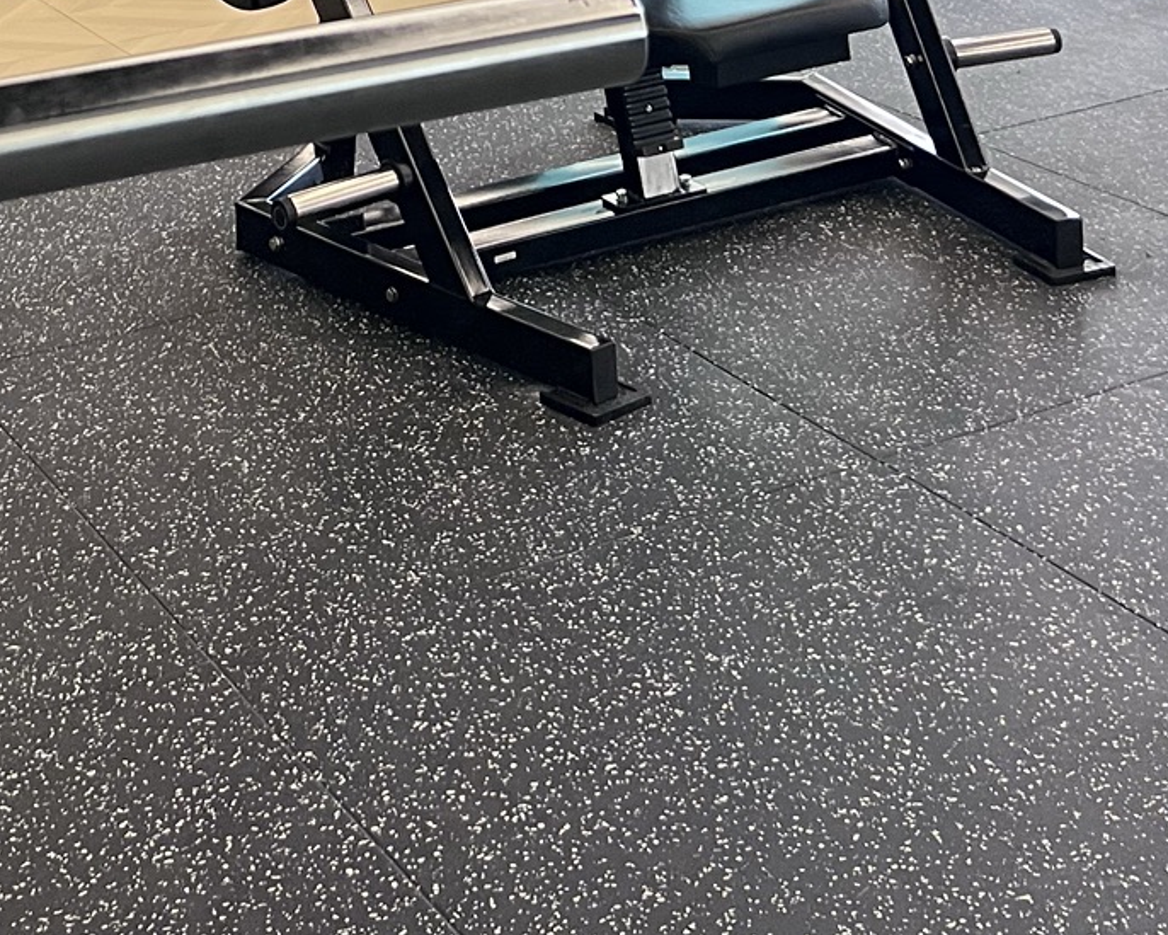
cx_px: 337
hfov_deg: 25.5
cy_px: -659
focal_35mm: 74
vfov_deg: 17.5
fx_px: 2558
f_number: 1.5
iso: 125
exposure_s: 1/81
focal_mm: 5.7
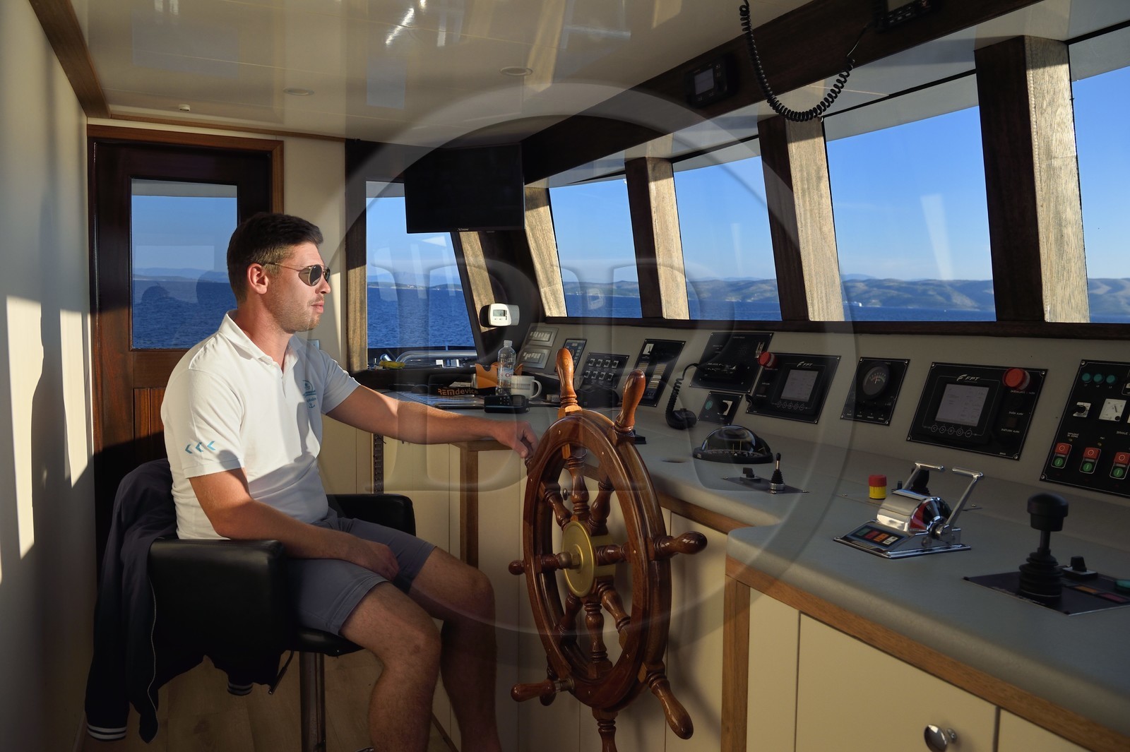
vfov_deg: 44.9
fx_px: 910
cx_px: 565
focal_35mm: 29
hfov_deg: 63.7
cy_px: 376
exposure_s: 1/800
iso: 400
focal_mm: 29
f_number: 8
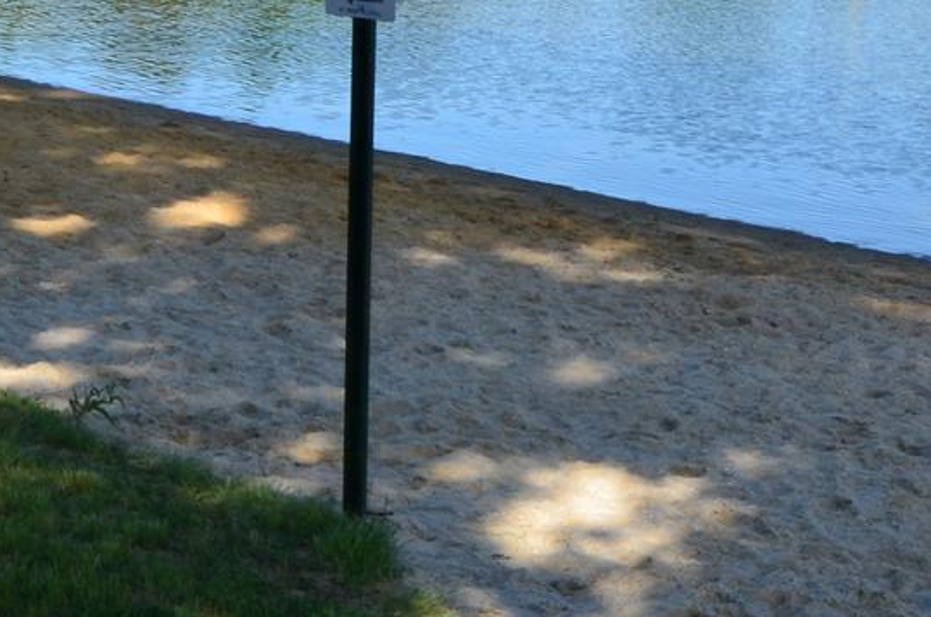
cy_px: -45
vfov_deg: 11.8
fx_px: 2942
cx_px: 380
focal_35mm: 114
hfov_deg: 18.0
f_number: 10
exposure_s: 1/250
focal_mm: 20
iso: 250
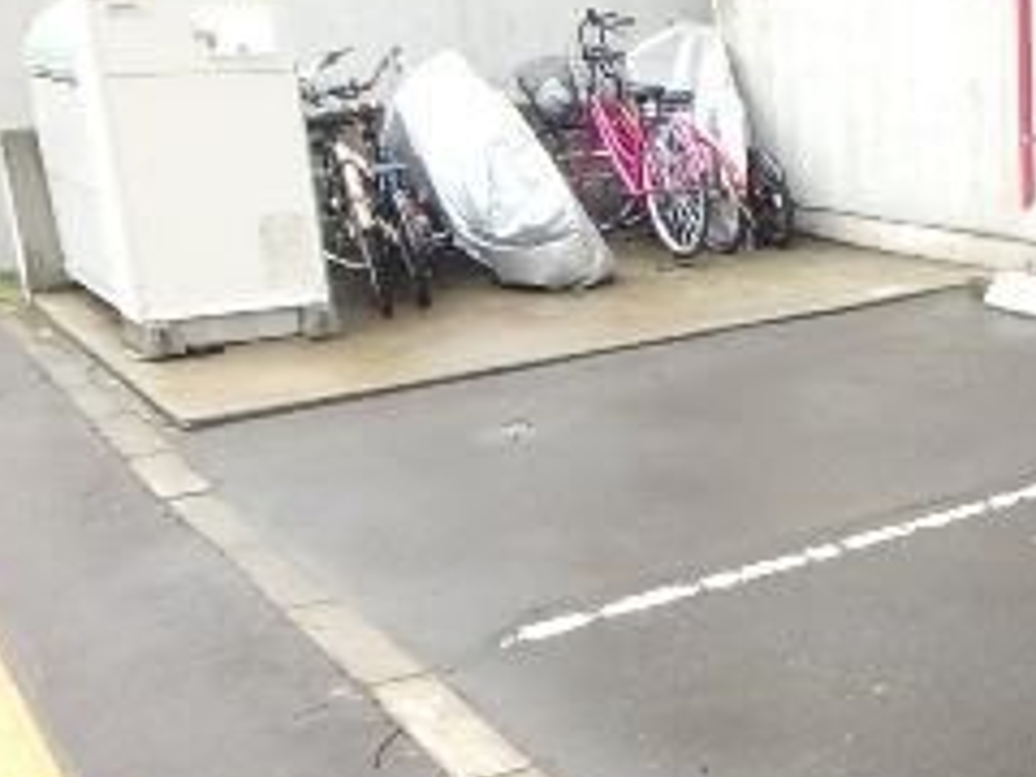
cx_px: 1330
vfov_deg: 26.0
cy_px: 492
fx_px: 1676
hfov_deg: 28.5
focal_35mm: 56
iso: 125
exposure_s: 1/100
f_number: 3.5
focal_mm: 3.7
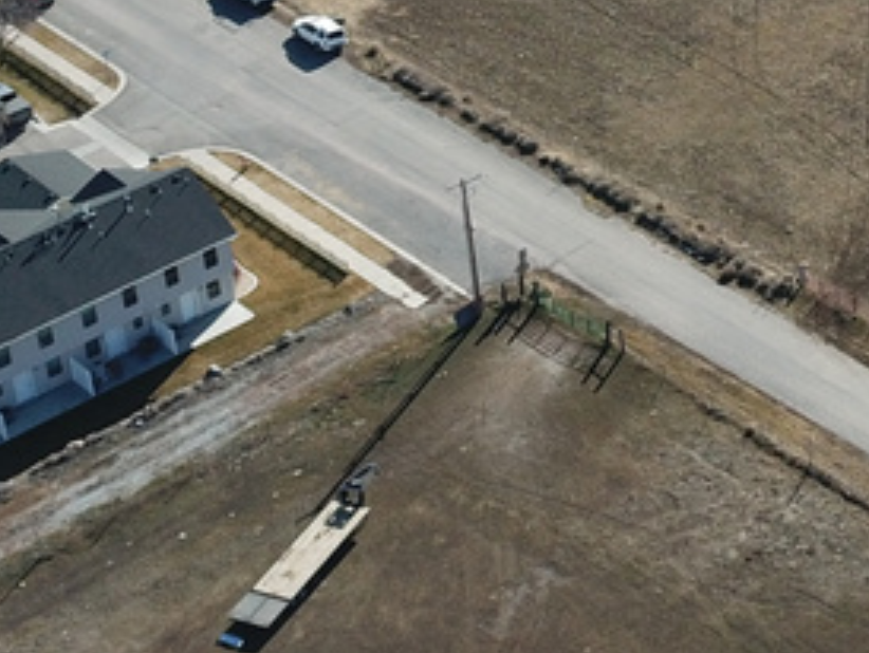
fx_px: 2437
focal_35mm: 97
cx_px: 1104
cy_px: -184
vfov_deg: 14.6
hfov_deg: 18.9
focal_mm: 4.73
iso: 100
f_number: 2.2
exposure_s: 1/1089
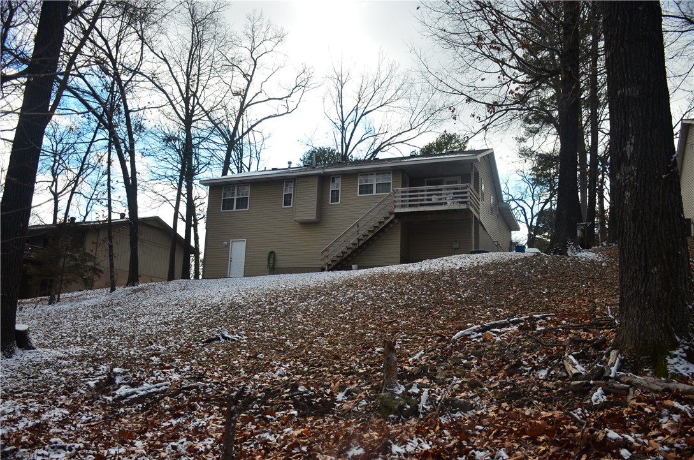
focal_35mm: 30
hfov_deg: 62.0
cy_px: 230
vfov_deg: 43.4
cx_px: 347
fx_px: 577
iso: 720
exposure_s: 1/1600
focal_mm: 20
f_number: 4
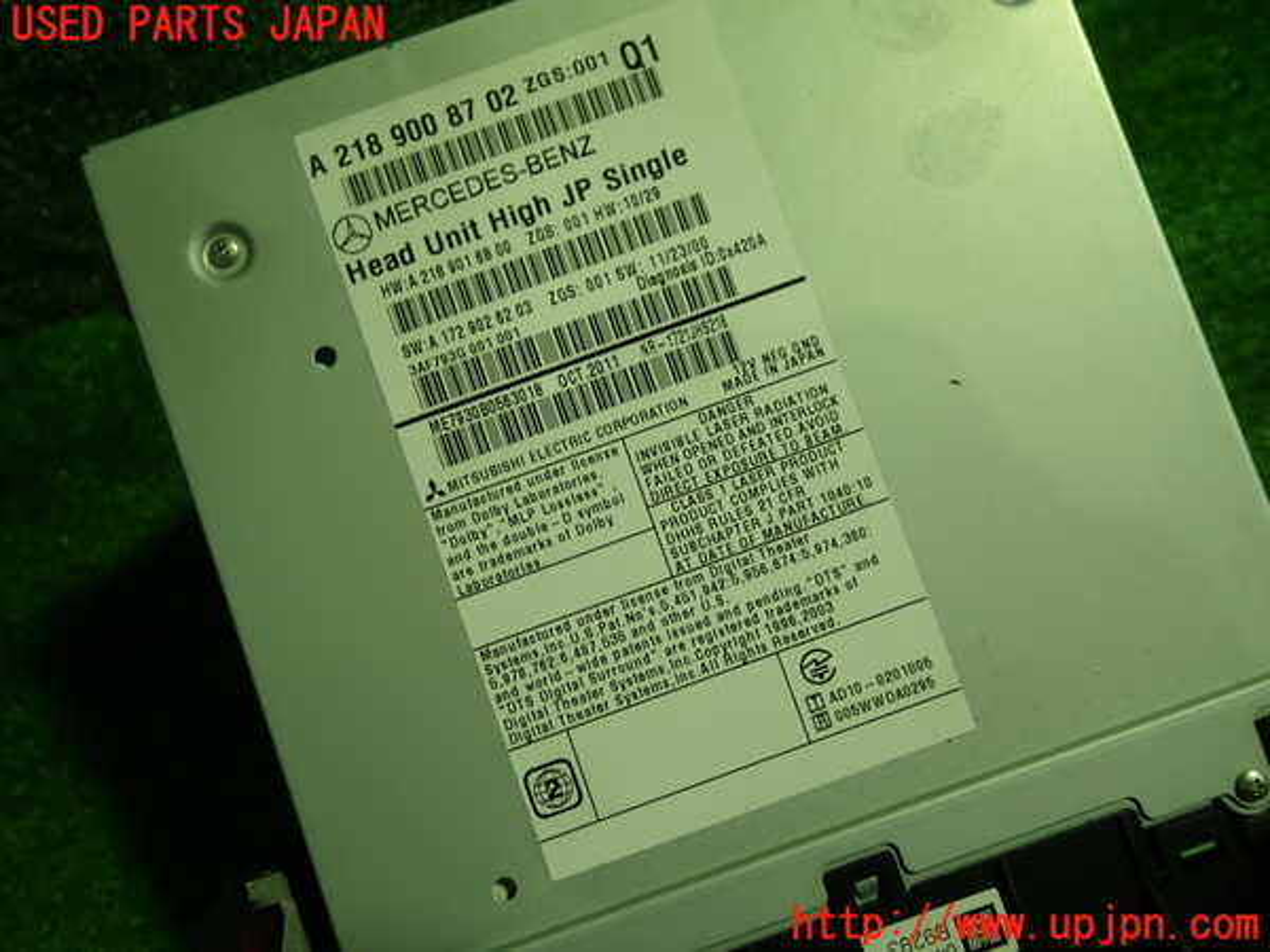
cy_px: 476
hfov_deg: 60.0
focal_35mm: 30
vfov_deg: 46.8
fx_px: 1101
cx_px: 635
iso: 100
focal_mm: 5.4
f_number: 2.3
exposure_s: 1/60
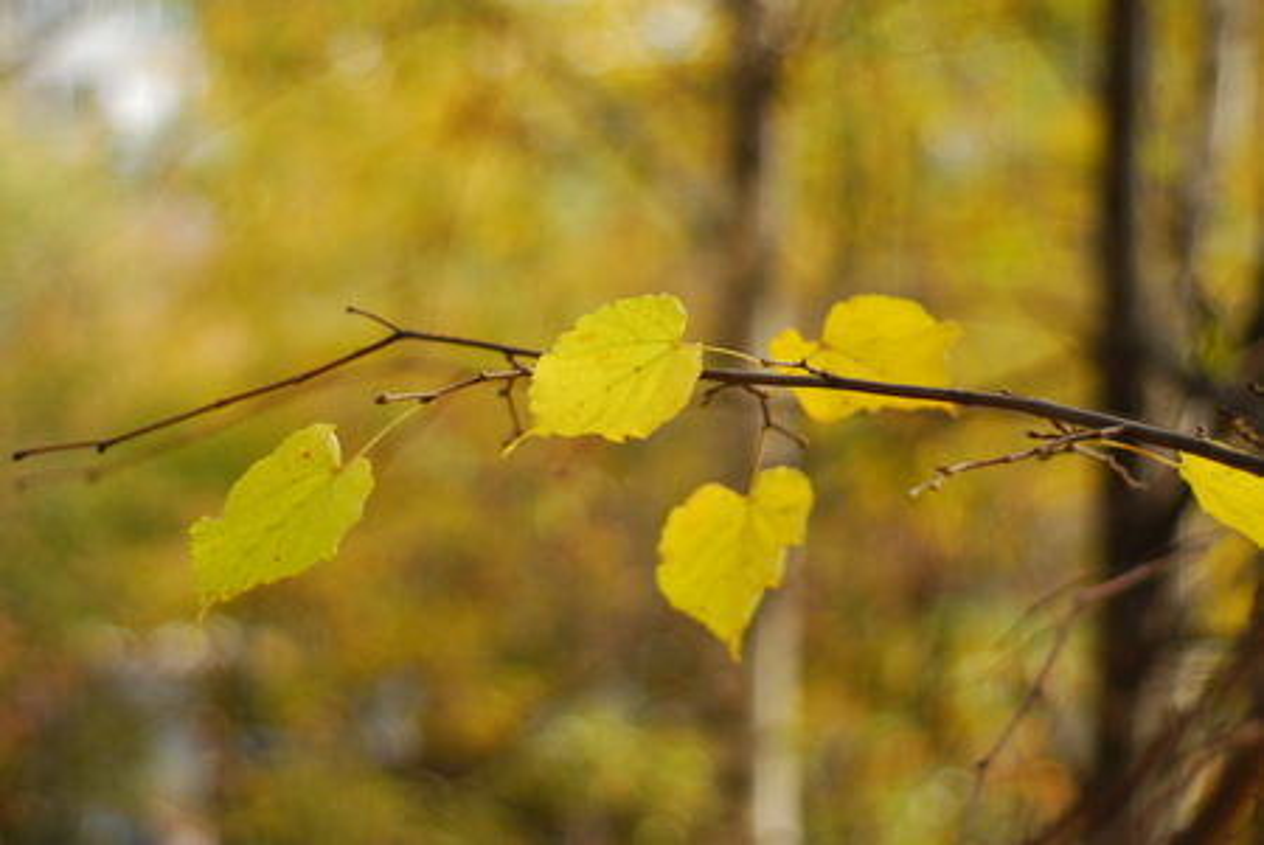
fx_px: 2636
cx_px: 632
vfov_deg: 18.2
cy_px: 422
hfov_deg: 27.0
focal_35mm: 75
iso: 200
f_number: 2.2
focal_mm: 50
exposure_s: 1/320
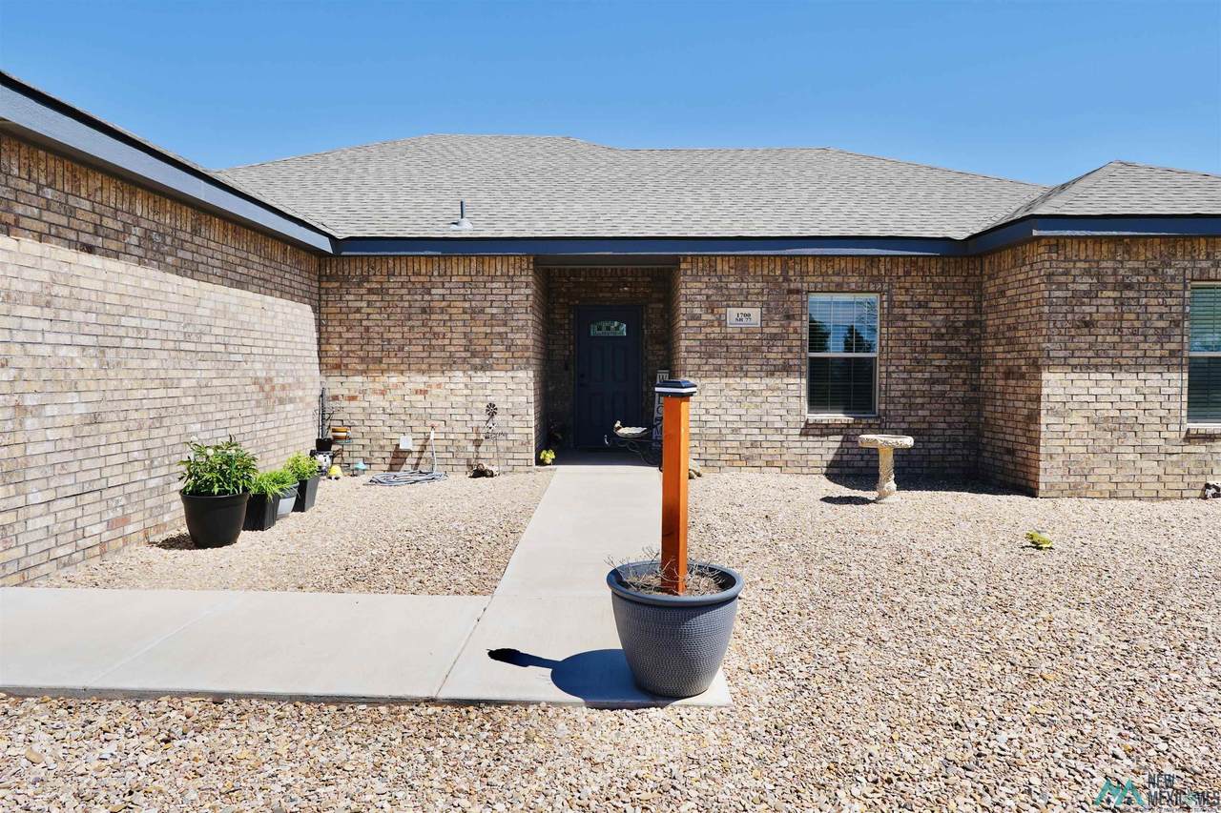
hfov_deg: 77.3
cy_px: 406
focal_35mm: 22
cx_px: 610
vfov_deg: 56.1
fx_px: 763
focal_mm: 15
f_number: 5
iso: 100
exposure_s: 1/640
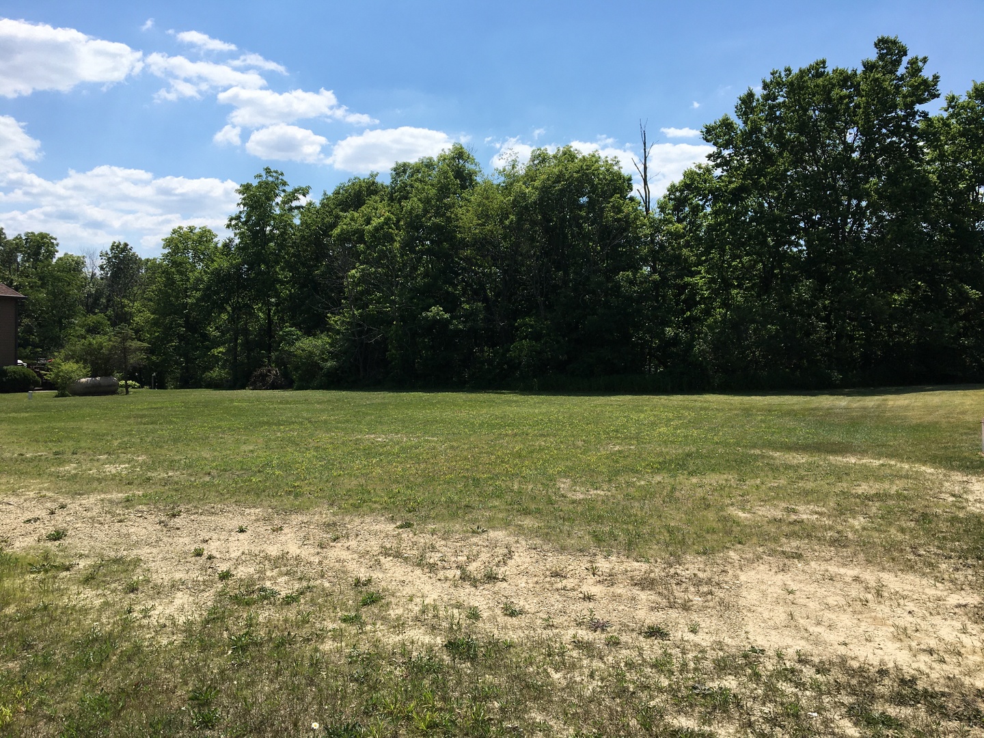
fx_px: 824
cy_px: 369
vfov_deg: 48.2
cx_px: 492
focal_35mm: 29
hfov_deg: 61.7
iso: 25
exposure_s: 1/2404
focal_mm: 4.15
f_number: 2.2
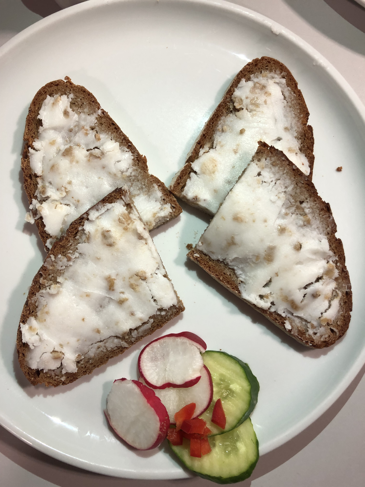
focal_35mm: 28
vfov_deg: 63.4
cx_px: 182
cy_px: 244
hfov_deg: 49.7
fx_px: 394
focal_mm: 3.99
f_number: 1.8
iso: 32
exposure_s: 1/30
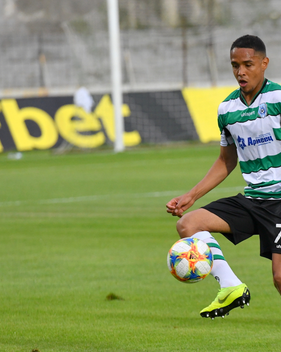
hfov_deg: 4.8
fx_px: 3336
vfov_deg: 6.0
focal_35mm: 321
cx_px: 296
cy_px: 192
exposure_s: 1/1600
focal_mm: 200
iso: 2000
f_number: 4
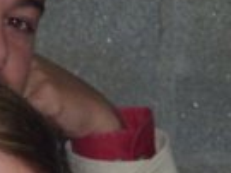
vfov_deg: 3.7
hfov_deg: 5.0
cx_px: -14
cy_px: 99
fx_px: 2640
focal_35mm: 396
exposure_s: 1/125
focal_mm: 19.5
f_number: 4.4
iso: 250
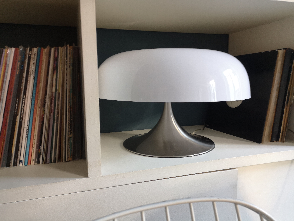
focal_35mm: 27
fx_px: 229
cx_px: 147
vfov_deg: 51.4
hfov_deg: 65.3
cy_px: 110
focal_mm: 3.95
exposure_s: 1/33.3
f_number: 1.8
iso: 160
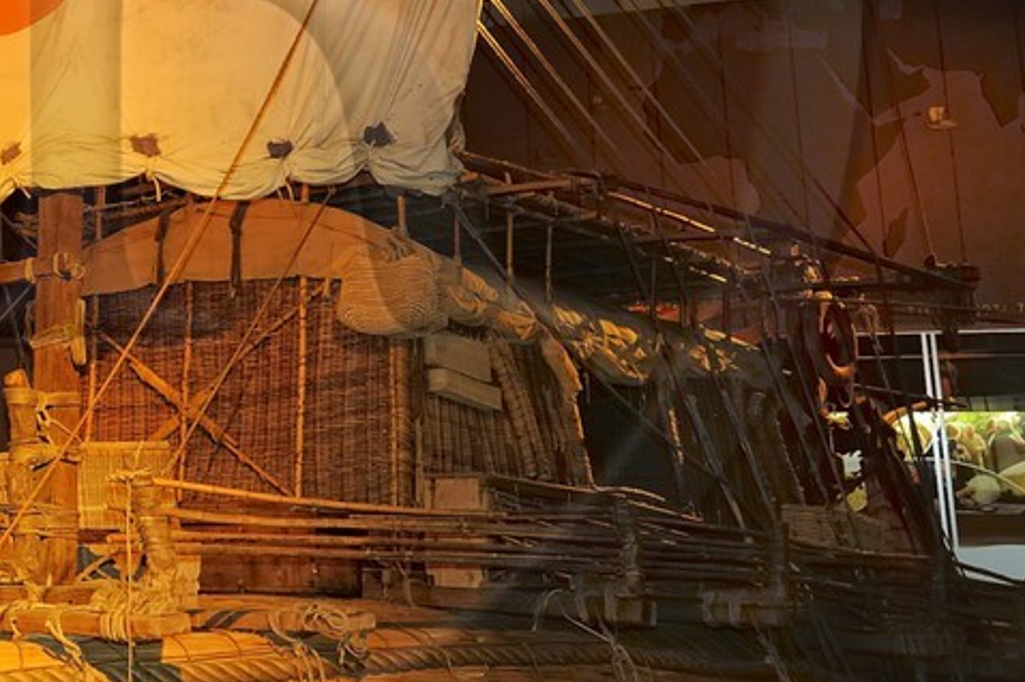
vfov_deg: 19.6
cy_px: -11
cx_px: -24
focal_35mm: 67
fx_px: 1906
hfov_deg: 28.1
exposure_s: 1/2.5
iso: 200
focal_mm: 20
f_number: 7.1
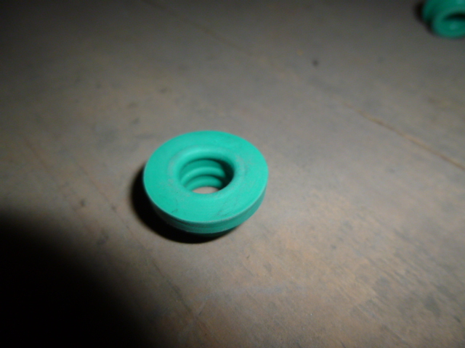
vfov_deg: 54.9
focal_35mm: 25
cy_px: 174
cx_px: 232
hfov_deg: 69.4
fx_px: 336
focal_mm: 4.5
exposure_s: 1/60
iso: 100
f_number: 3.1
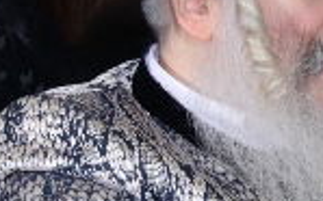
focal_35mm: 1401
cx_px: 488
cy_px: 2
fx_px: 12328
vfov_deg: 0.9
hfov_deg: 1.5
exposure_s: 1/160
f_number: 8
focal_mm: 200
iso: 640
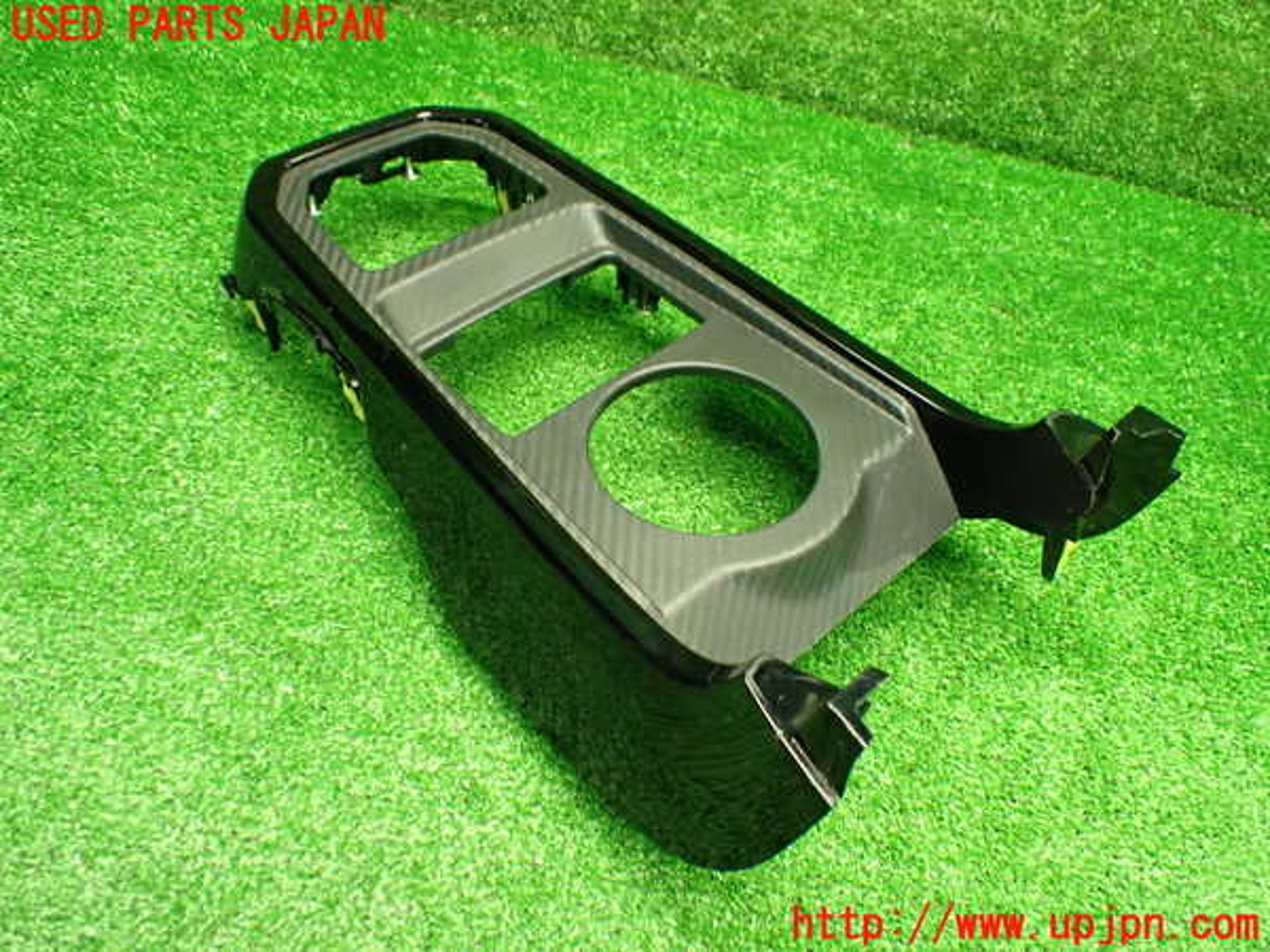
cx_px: 635
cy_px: 476
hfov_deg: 60.0
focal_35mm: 30
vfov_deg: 46.8
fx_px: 1101
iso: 800
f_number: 2.3
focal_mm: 5.4
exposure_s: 1/60
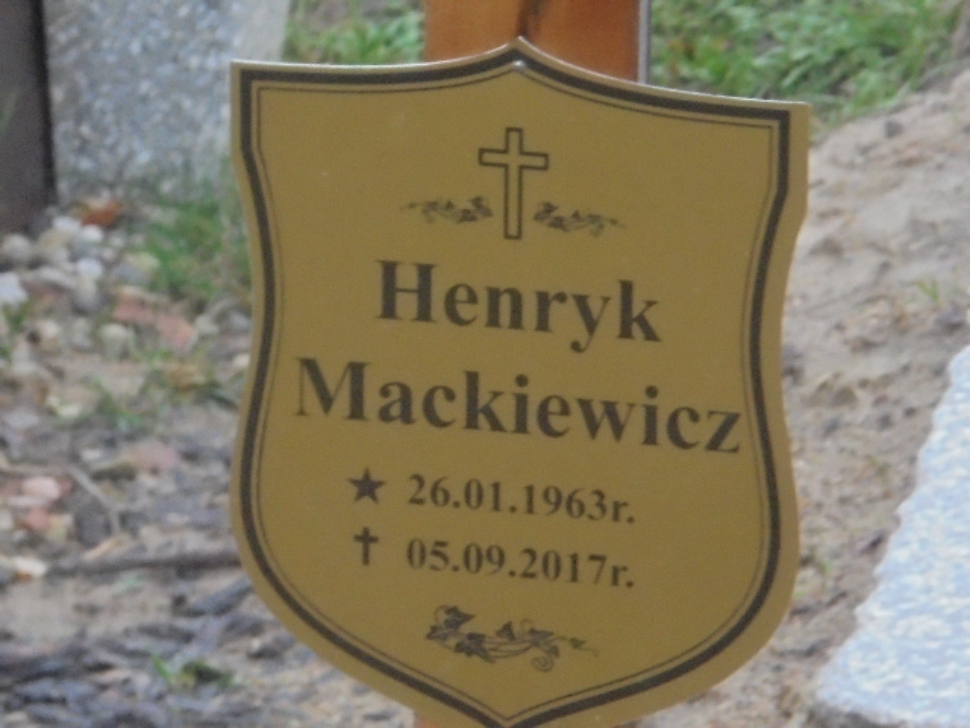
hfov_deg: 12.7
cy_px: 364
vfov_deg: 9.5
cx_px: 485
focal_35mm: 156
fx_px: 4371
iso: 400
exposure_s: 1/60
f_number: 6.5
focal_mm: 27.6
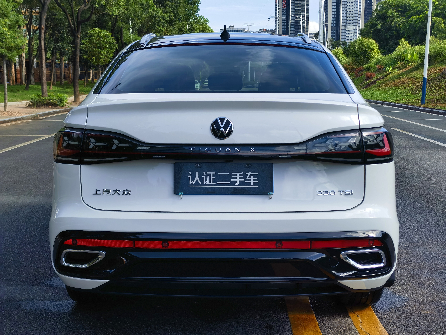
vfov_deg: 29.1
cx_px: 223
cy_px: 168
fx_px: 644
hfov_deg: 38.2
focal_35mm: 50
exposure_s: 1/2915
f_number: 1.9
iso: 50
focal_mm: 6.67
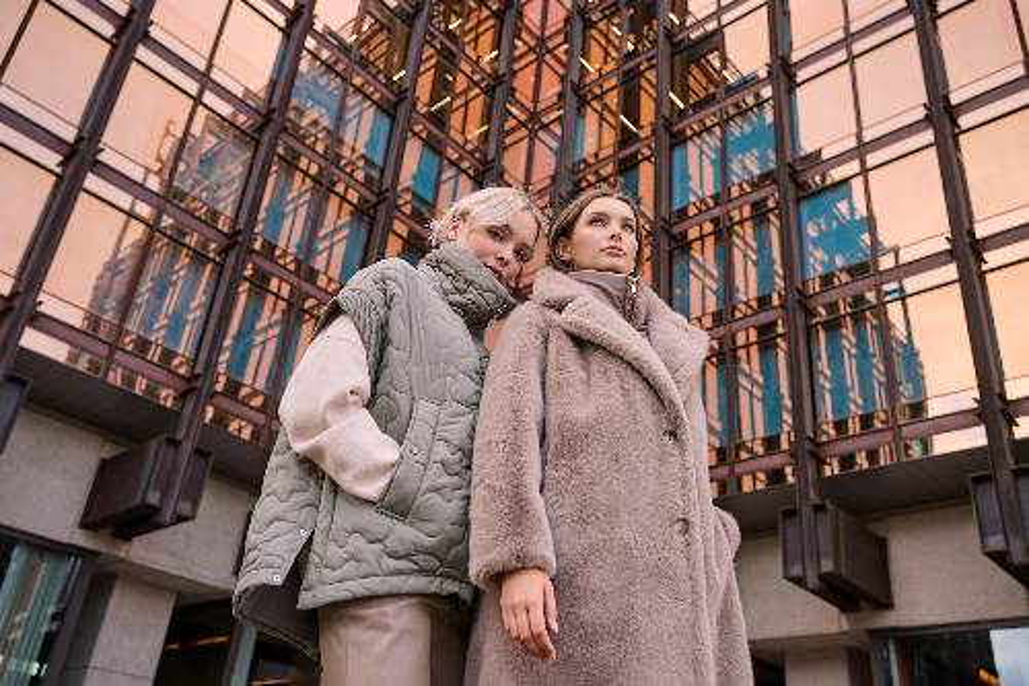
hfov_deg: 60.3
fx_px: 886
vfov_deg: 42.3
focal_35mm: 31
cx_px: 514
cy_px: 343
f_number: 4
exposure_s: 1/160
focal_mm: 31
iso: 200
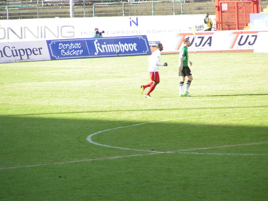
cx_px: 134
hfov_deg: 5.2
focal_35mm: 380
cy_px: 100
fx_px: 2942
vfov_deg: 3.9
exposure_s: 1/320
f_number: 3.5
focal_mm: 58
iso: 100
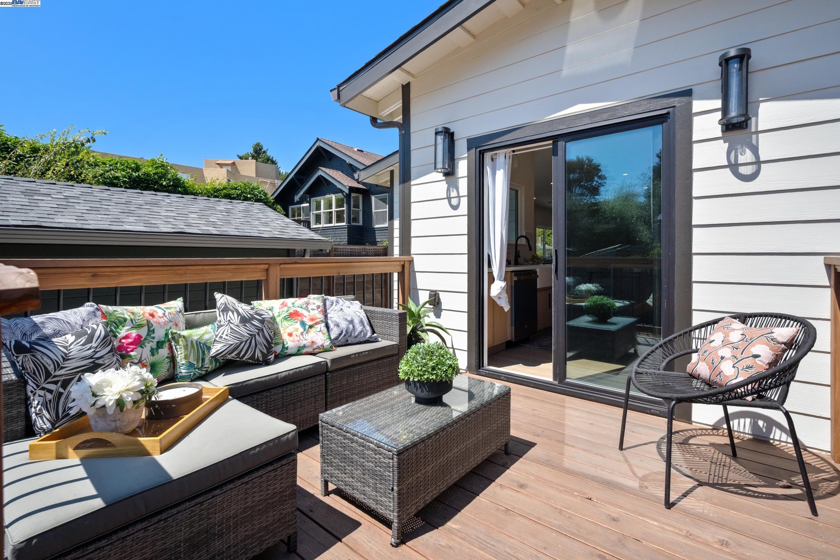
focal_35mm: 16
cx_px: 420
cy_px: 280
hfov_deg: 95.0
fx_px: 385
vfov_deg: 72.1
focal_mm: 16.5
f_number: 9
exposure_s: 1/160
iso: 250
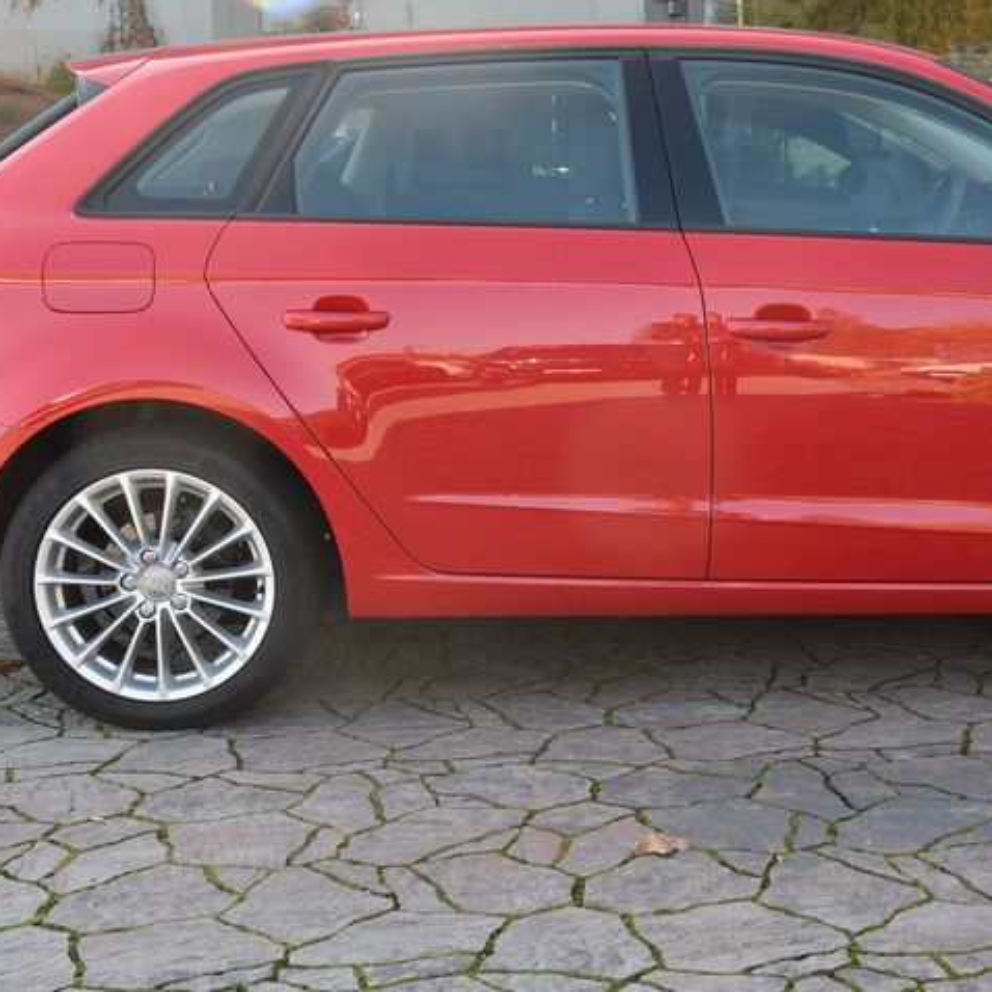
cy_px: 407
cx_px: 751
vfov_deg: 27.7
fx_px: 2010
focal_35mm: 62
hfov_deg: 27.3
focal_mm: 34
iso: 500
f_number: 6.3
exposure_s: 1/160
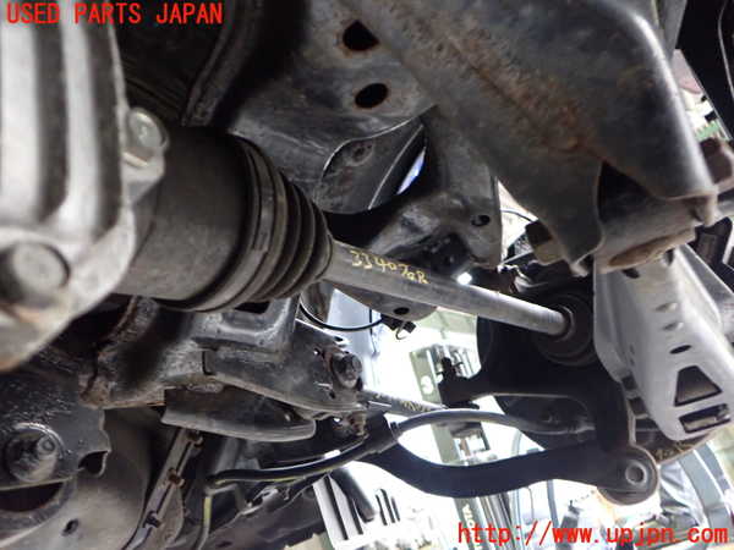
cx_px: 367
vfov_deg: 46.8
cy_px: 275
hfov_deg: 60.0
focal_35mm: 30
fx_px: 636
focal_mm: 5.4
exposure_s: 1/20
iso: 800
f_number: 2.3
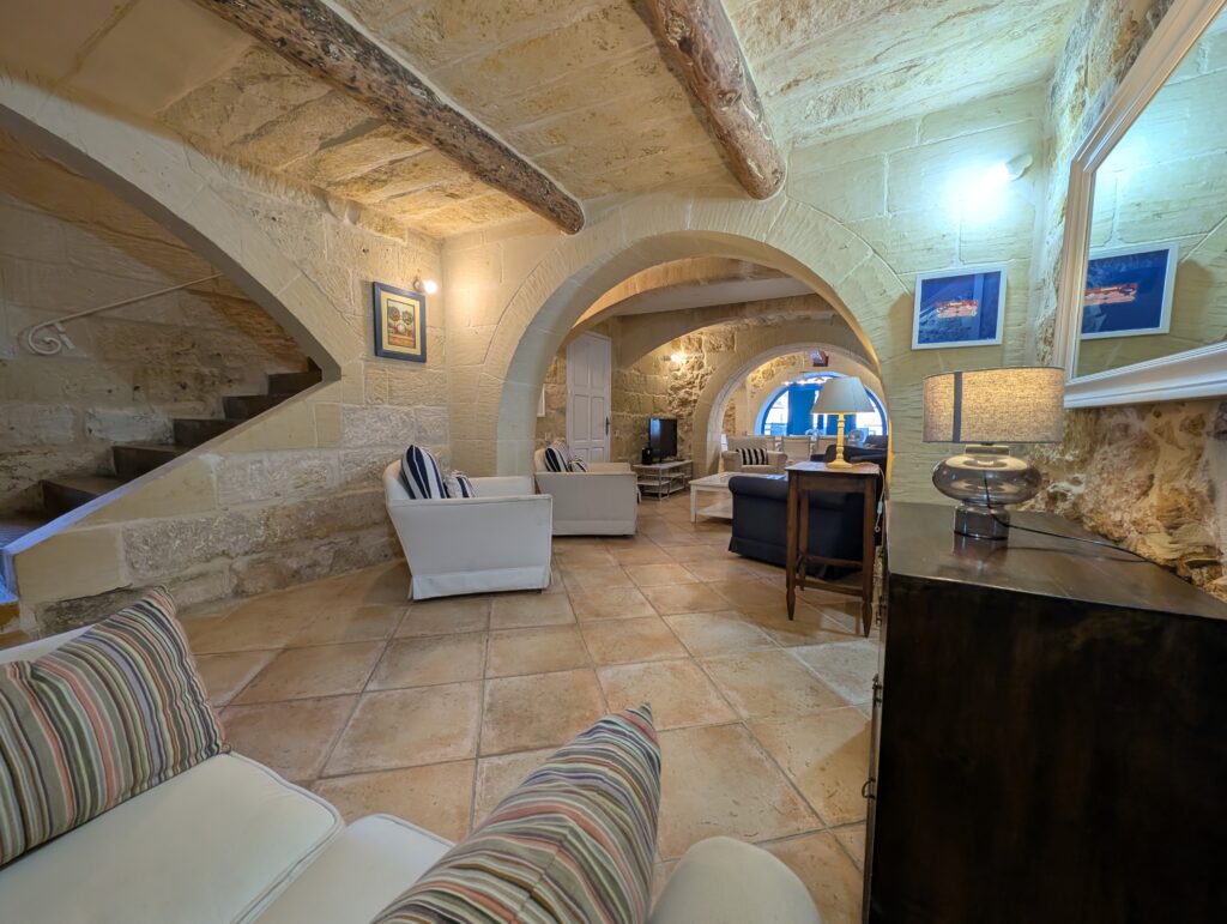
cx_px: 614
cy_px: 462
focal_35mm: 12
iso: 39
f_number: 1.95
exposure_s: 1/53.9
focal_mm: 2.23
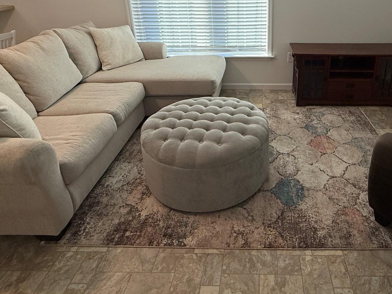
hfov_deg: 65.7
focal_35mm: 26
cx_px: 258
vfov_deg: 50.5
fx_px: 294
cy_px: 68
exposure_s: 1/120
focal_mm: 2.22
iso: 125
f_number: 2.2
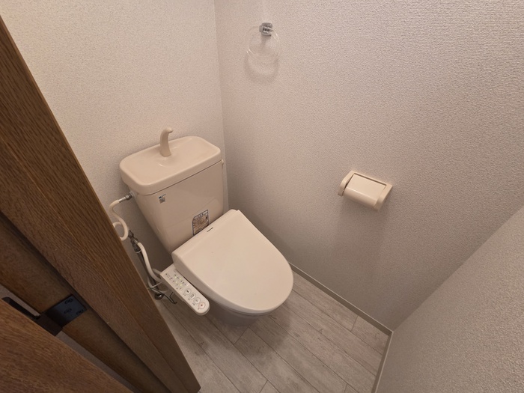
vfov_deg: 89.9
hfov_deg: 106.2
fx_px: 197
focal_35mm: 13
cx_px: 262
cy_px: 196
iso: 320
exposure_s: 1/60
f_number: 2.2
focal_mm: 2.2
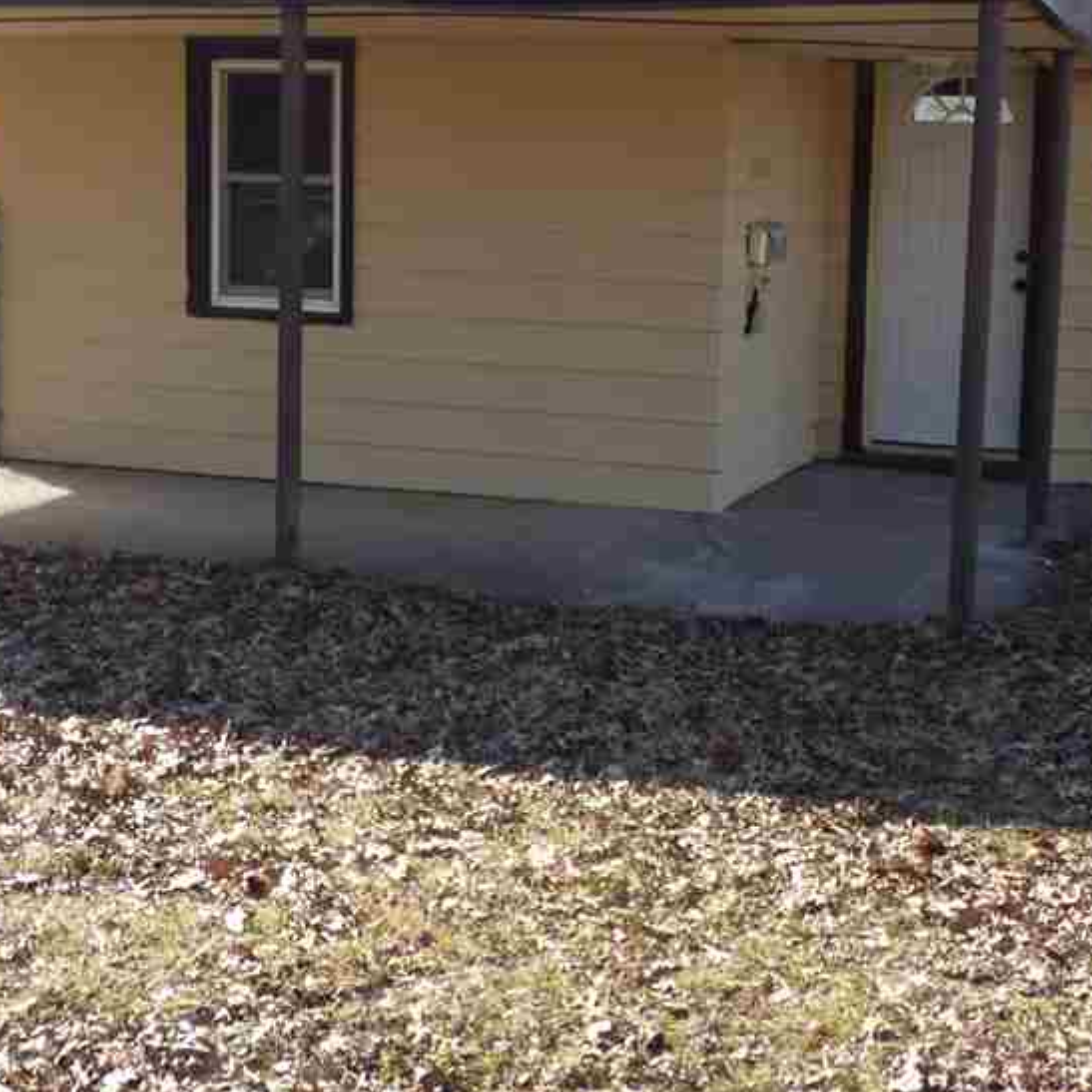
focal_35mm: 60
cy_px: 381
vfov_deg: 28.5
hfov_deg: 28.5
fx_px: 2141
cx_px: 675
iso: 100
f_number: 3.2
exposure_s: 1/400
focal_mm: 5.04
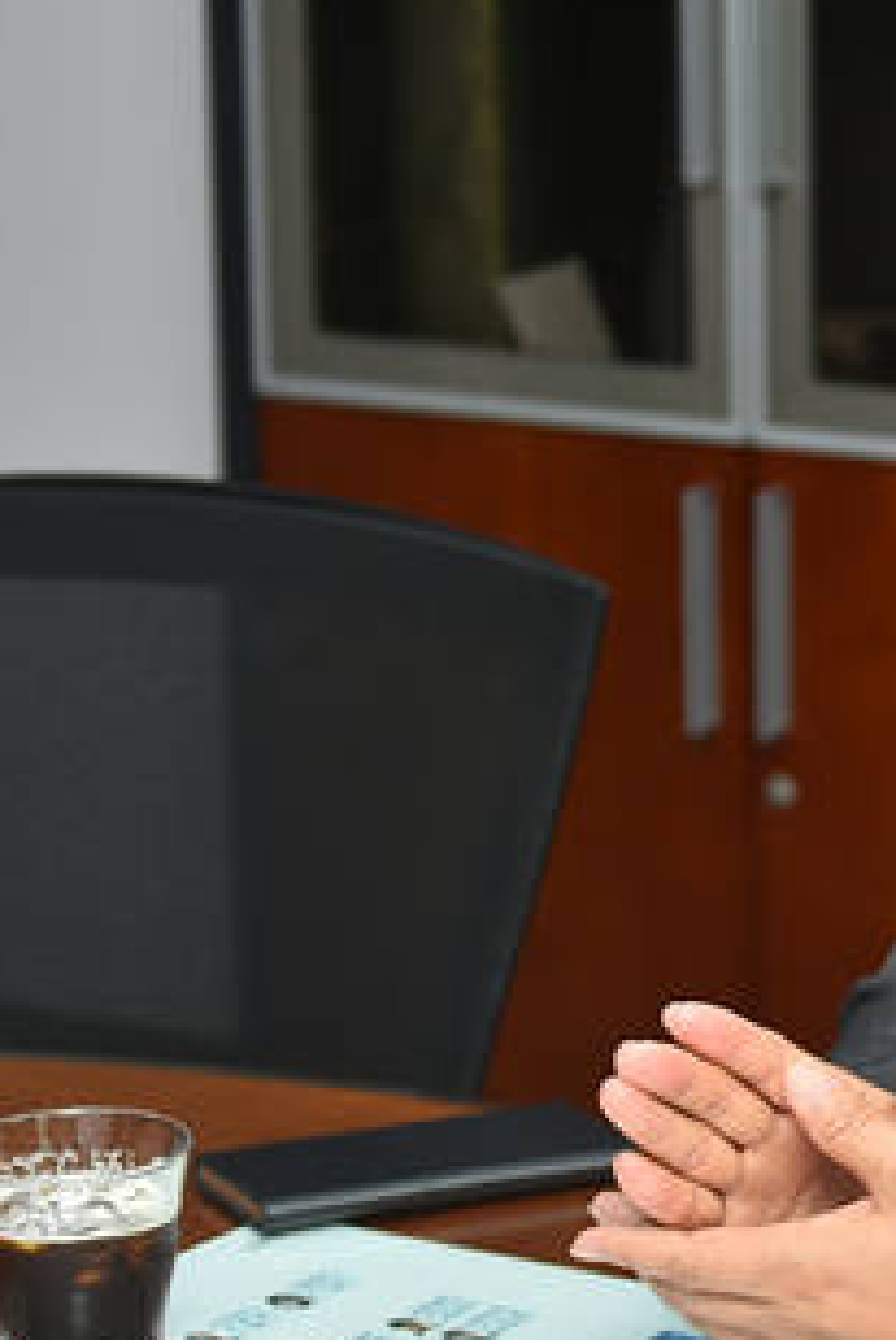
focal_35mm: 166
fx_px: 6183
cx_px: 1179
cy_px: 622
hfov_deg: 8.2
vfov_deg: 12.4
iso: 1000
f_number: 4.5
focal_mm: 80
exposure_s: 1/250
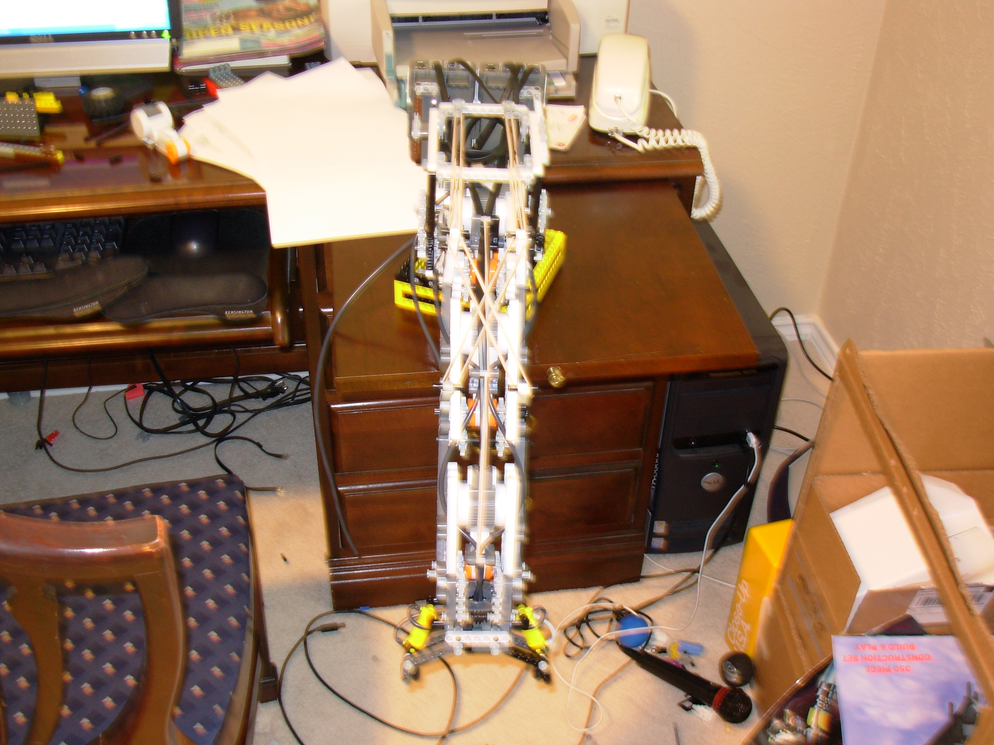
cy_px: 372
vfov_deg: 37.7
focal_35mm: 38
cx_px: 497
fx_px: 1091
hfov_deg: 49.0
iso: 50
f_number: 2.9
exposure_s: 1/1.7
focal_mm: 6.3
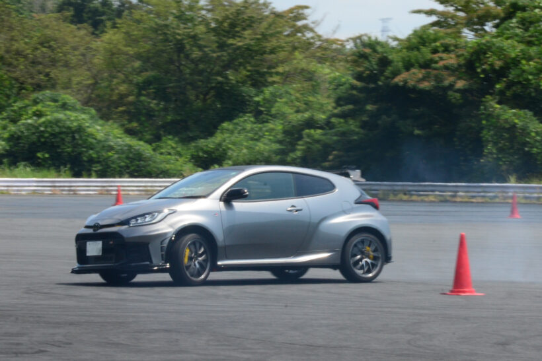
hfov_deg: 13.7
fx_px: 2259
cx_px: 271
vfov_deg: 9.2
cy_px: 180
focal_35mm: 150
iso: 640
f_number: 29
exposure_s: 1/80
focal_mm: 100
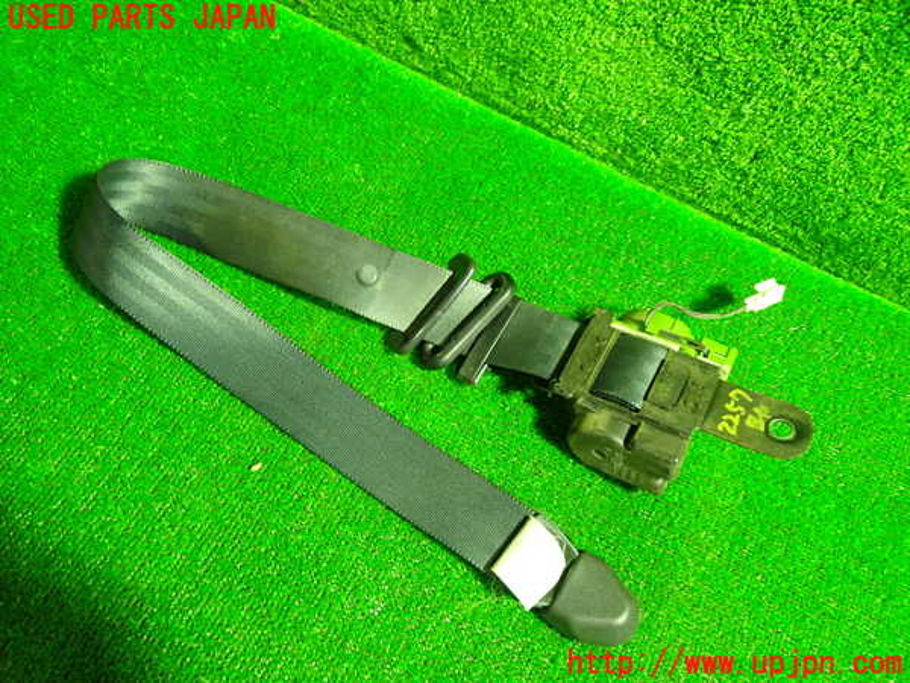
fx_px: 789
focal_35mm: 30
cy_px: 342
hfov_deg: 60.0
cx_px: 455
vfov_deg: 46.8
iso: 640
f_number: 2.3
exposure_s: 1/30
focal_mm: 5.4
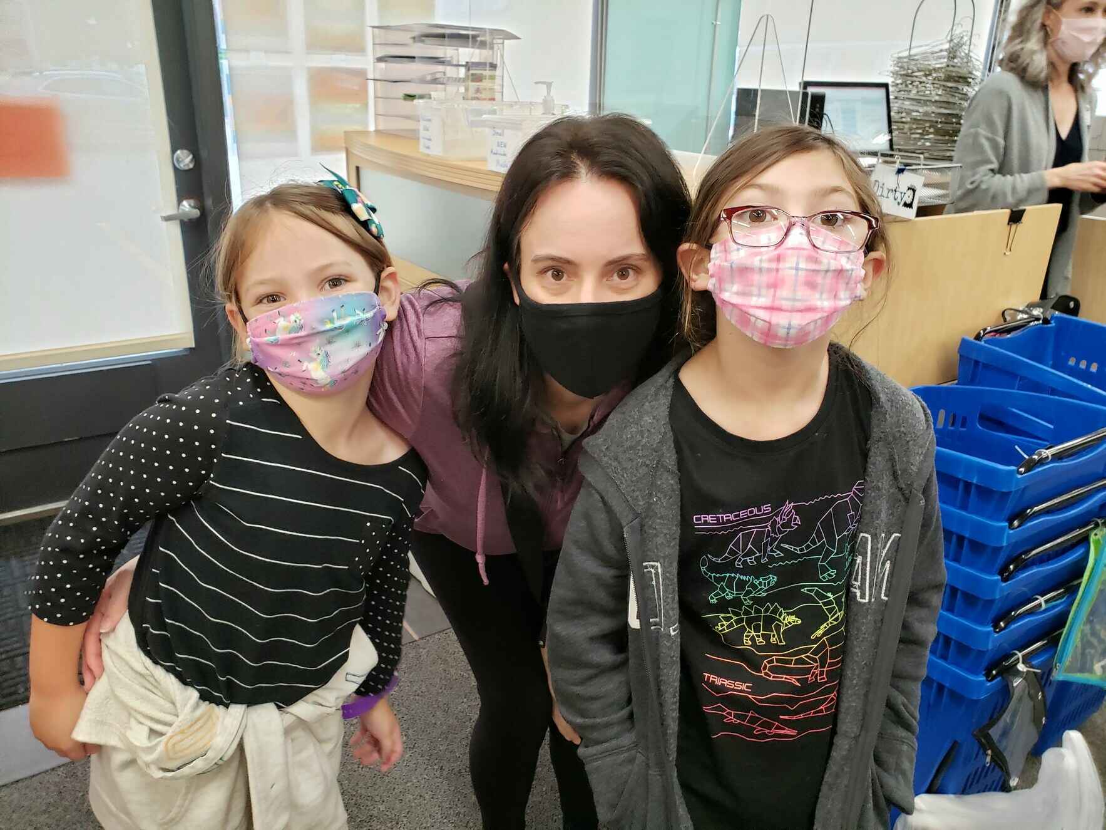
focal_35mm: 26
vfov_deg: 53.1
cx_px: 553
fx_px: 831
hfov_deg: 67.3
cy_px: 415
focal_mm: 4.3
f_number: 2.4
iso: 400
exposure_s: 1/60
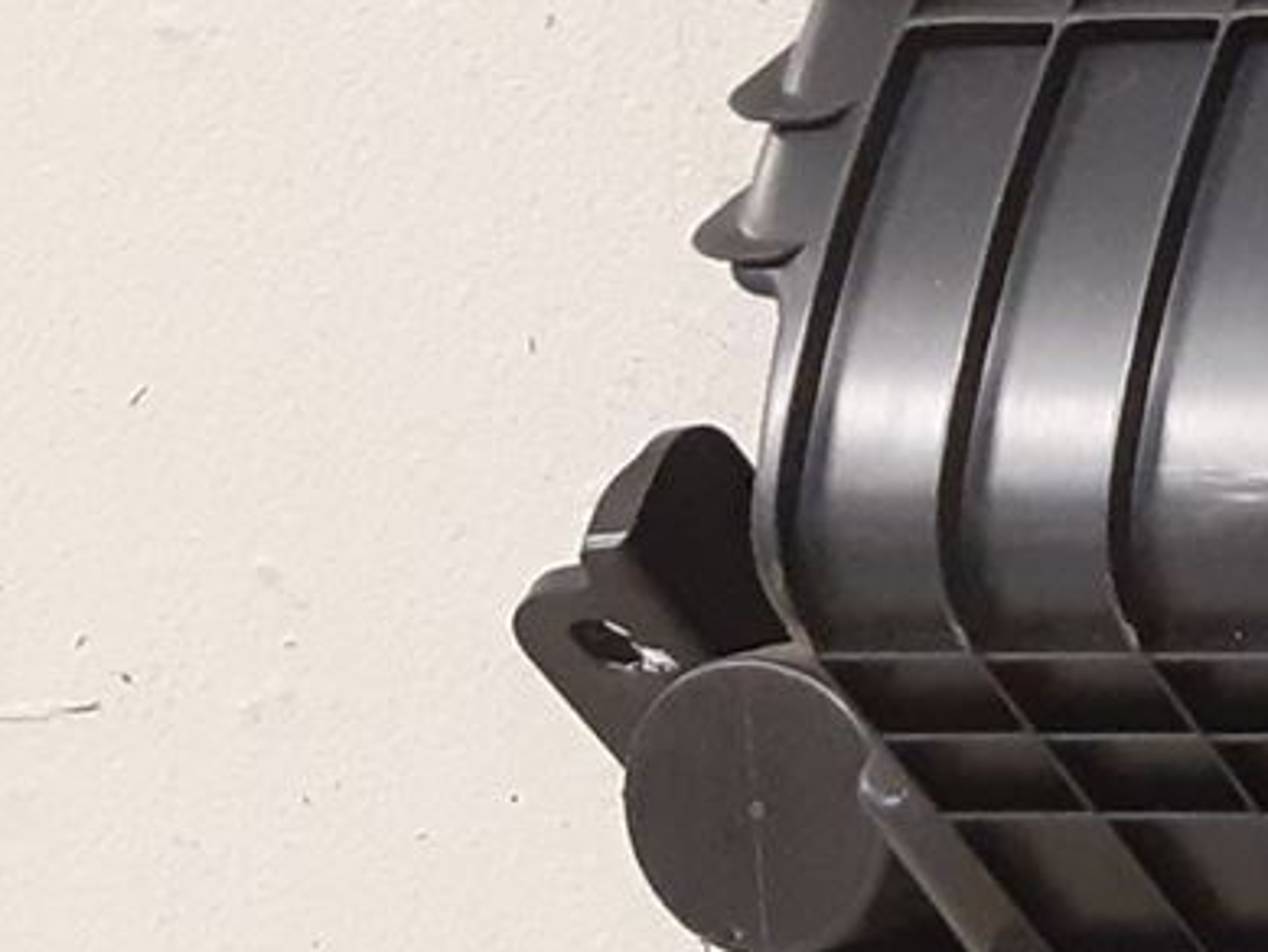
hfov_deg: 11.6
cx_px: 3126
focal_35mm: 137
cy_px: 463
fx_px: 5020
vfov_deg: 10.8
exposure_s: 1/33
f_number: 1.7
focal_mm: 3.93
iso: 250
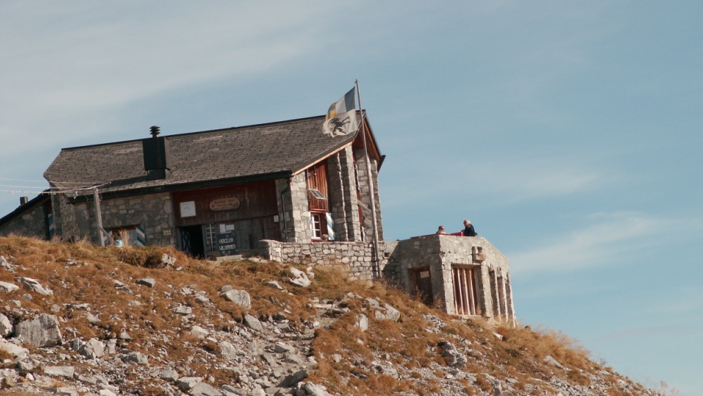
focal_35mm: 168
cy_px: 179
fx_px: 3132
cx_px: 353
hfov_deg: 12.8
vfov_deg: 7.2
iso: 50
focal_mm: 25.01
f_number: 5
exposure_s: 1/500
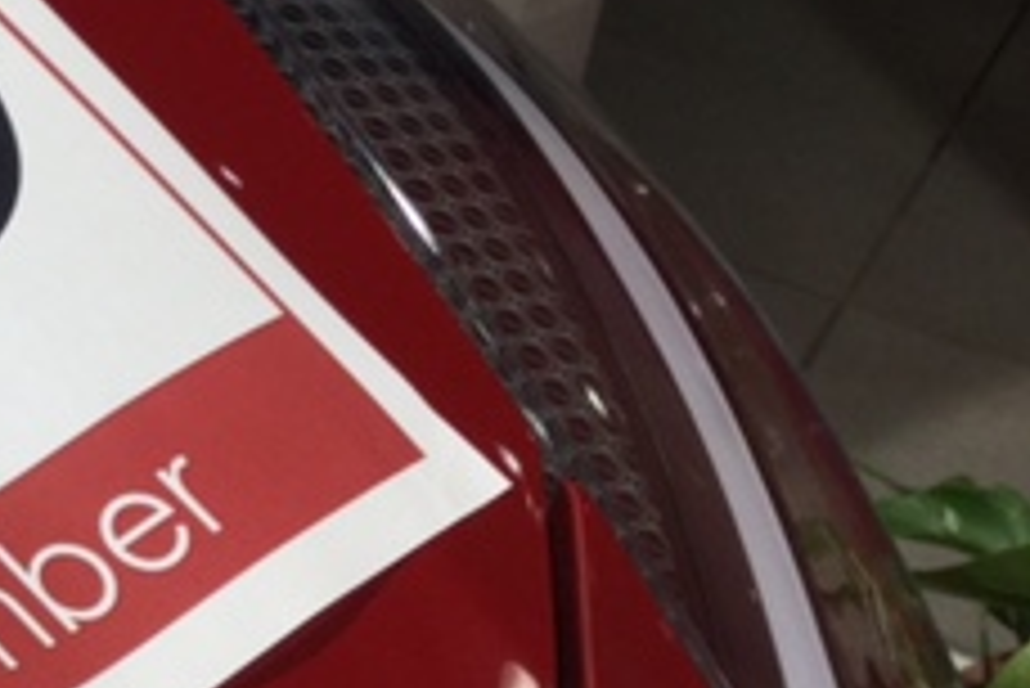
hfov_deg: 20.2
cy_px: 409
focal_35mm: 90
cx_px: -405
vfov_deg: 15.2
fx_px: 2577
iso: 32
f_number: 2.4
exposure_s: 1/40
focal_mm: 3.3
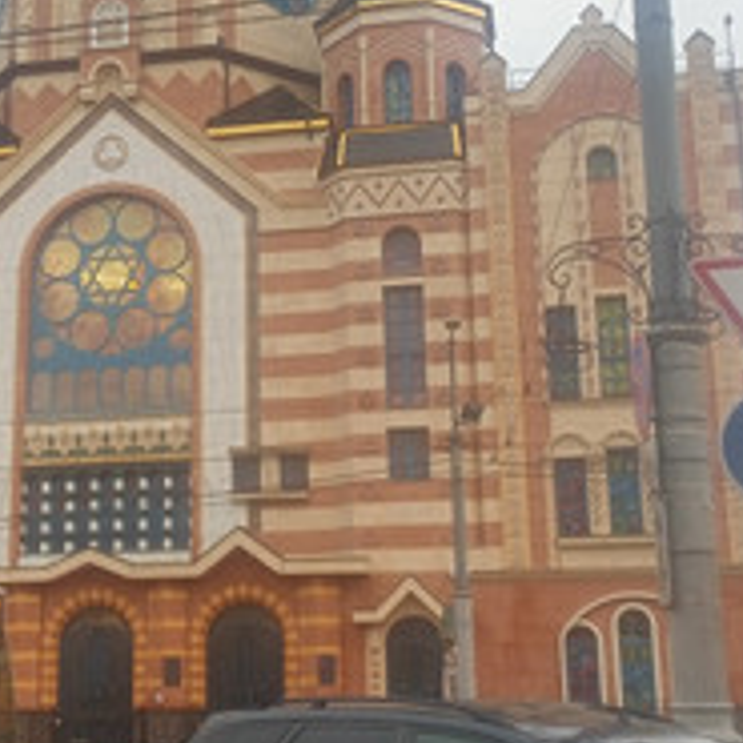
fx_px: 1627
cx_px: 239
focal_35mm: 67
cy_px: 325
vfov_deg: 25.7
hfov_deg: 25.6
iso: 116
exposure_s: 1/341
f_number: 1.8
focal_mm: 4.69
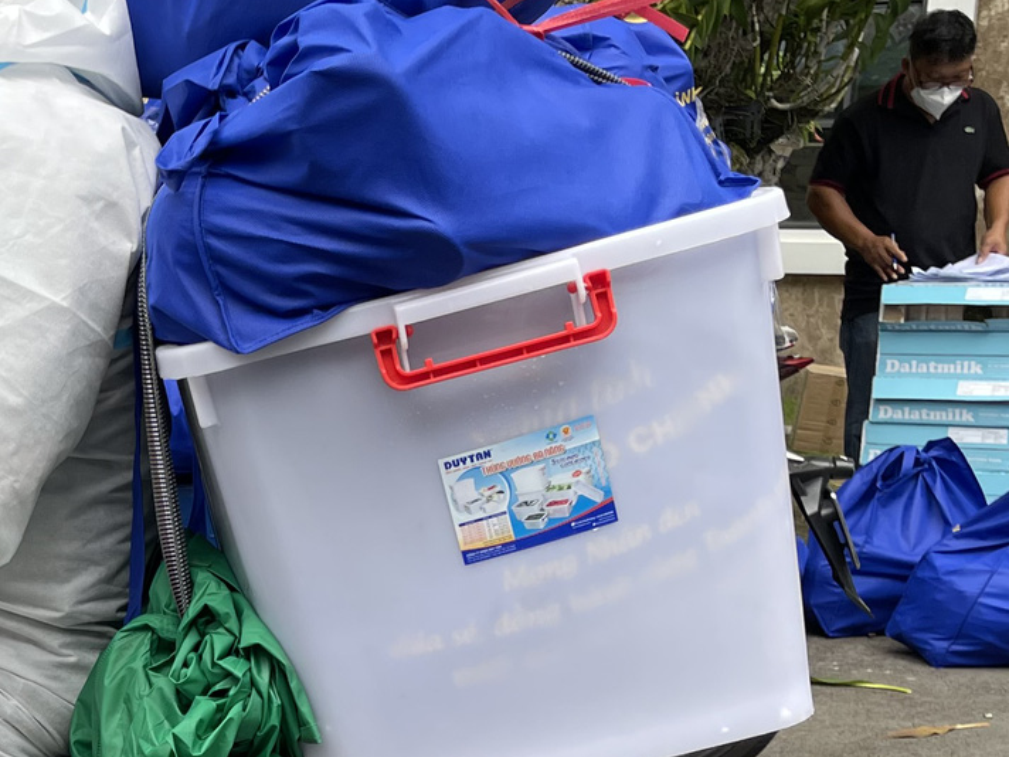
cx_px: -57
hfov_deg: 25.1
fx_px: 2128
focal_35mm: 73
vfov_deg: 19.7
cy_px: 717
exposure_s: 1/516
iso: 32
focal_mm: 5.1
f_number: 1.6
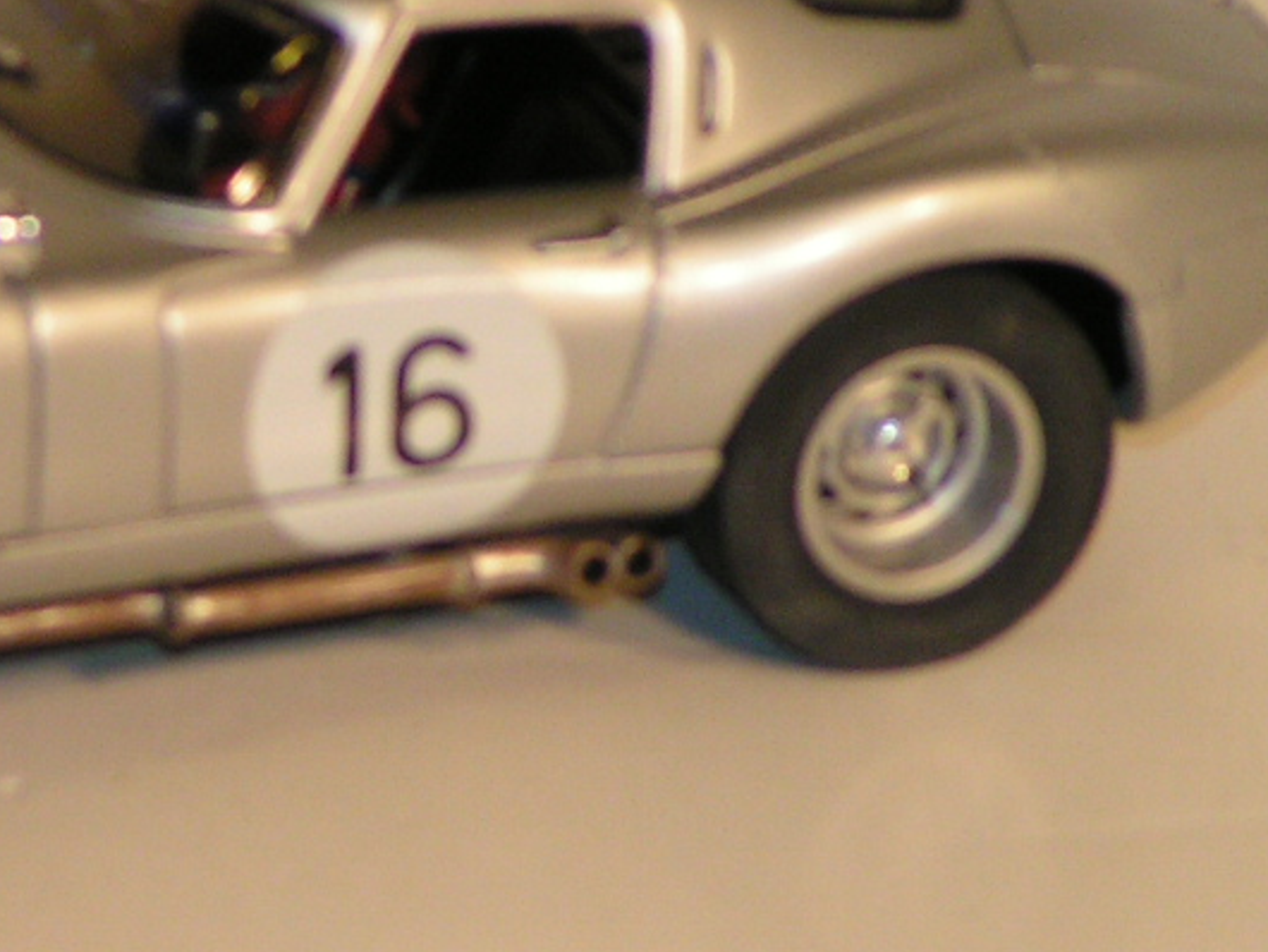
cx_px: -31
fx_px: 23967
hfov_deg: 3.0
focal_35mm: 654
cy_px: 493
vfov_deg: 2.3
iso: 100
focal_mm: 41.4
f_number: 3.5
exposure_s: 1/320
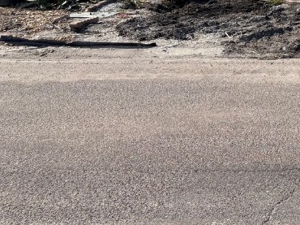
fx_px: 624
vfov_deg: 19.0
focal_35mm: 72
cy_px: -65
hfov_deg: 23.3
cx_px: 412
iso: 50
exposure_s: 1/3937
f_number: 1.6
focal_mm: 5.96
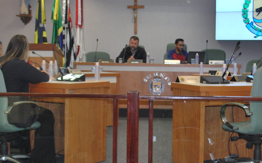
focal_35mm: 70
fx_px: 500
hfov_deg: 29.3
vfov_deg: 18.6
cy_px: 100
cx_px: 159
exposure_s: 1/60
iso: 200
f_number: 4.5
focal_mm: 26
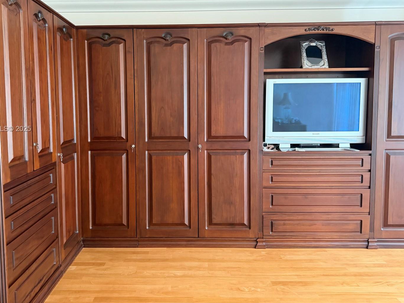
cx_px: 175
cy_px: 129
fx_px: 327
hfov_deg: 63.2
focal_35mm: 28
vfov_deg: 49.6
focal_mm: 6.76
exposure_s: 1/60
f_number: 1.78
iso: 640
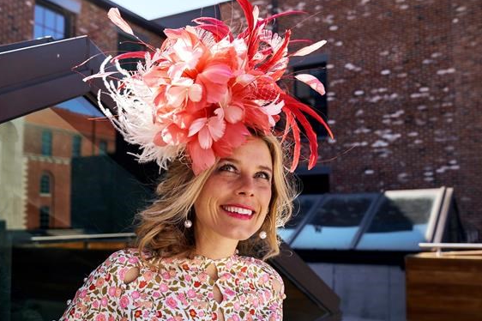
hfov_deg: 51.9
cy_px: 177
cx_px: 245
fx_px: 495
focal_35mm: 37
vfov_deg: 35.9
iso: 50
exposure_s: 1/250
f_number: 4.5
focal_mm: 32
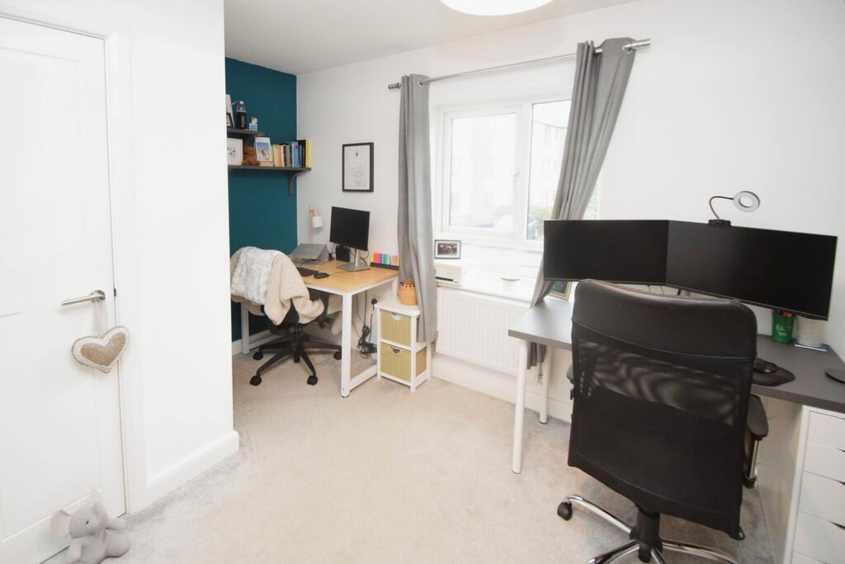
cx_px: 422
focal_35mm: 15
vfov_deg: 77.3
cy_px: 282
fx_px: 352
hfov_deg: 100.4
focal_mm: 10
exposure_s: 1/60
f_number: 3.5
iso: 1100
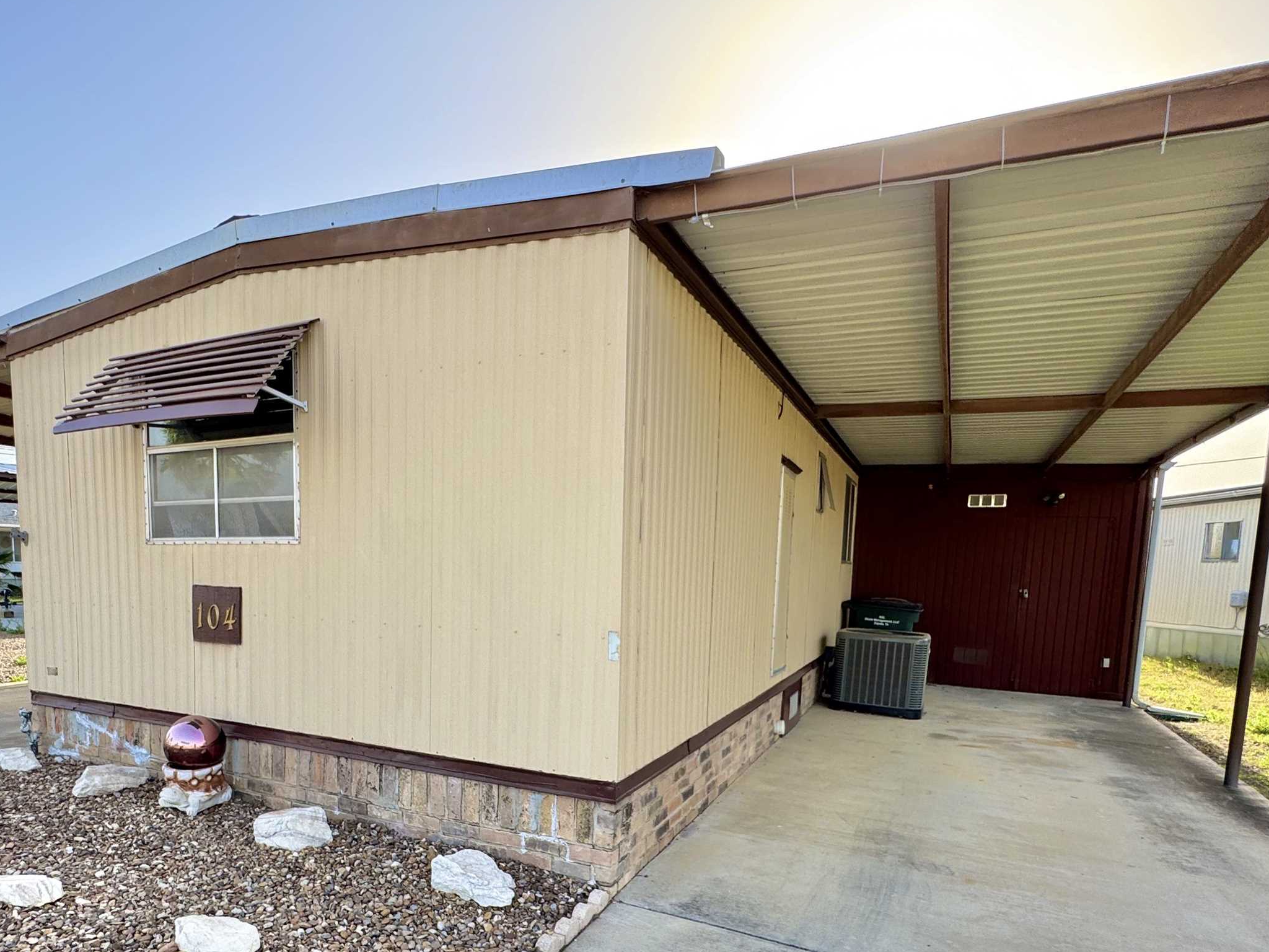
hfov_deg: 78.4
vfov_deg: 61.4
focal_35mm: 21
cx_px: 532
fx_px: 770
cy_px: 656
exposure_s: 1/435
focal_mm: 2.22
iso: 40
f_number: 2.2
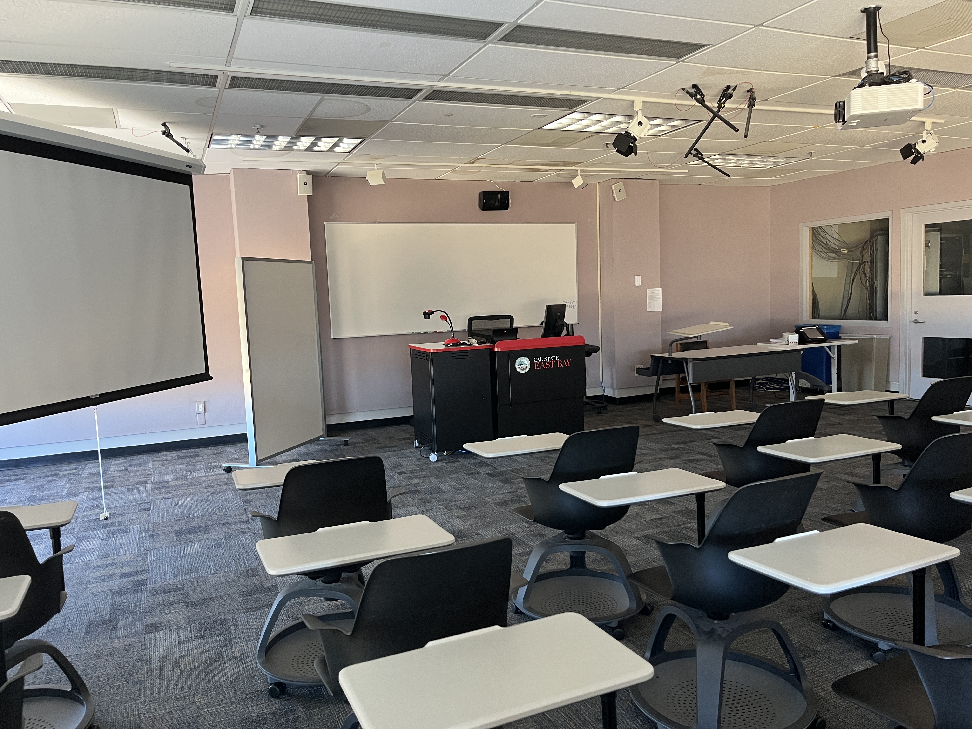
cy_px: 364
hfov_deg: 67.3
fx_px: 730
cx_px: 486
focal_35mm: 26
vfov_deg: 53.1
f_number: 1.6
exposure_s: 1/60
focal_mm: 5.1
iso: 200
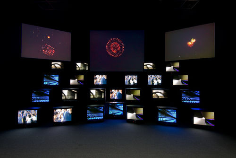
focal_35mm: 18
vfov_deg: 67.5
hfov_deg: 90.0
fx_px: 118
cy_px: 79
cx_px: 118
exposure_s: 1
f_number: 8
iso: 400
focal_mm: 18
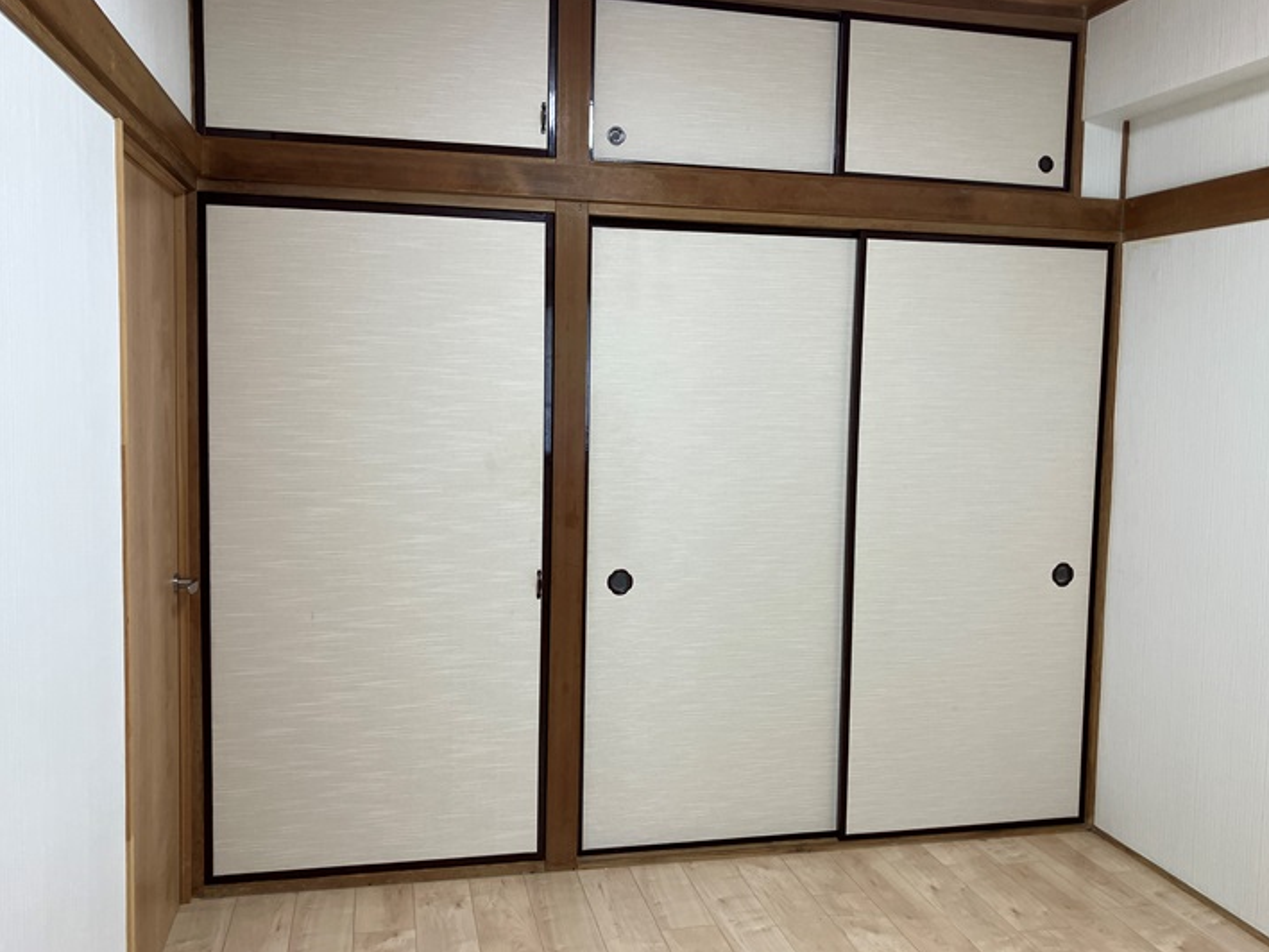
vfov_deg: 46.8
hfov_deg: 60.0
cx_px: 648
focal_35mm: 30
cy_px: 476
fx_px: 1100
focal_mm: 3.99
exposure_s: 1/50
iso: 80
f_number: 1.8
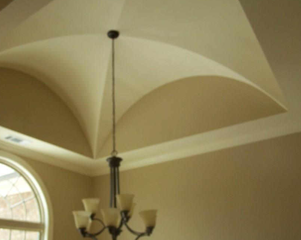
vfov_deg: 32.0
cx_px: 126
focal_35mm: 47
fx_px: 419
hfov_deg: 39.4
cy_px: 137
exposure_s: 1/60
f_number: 2.8
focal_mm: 6.3
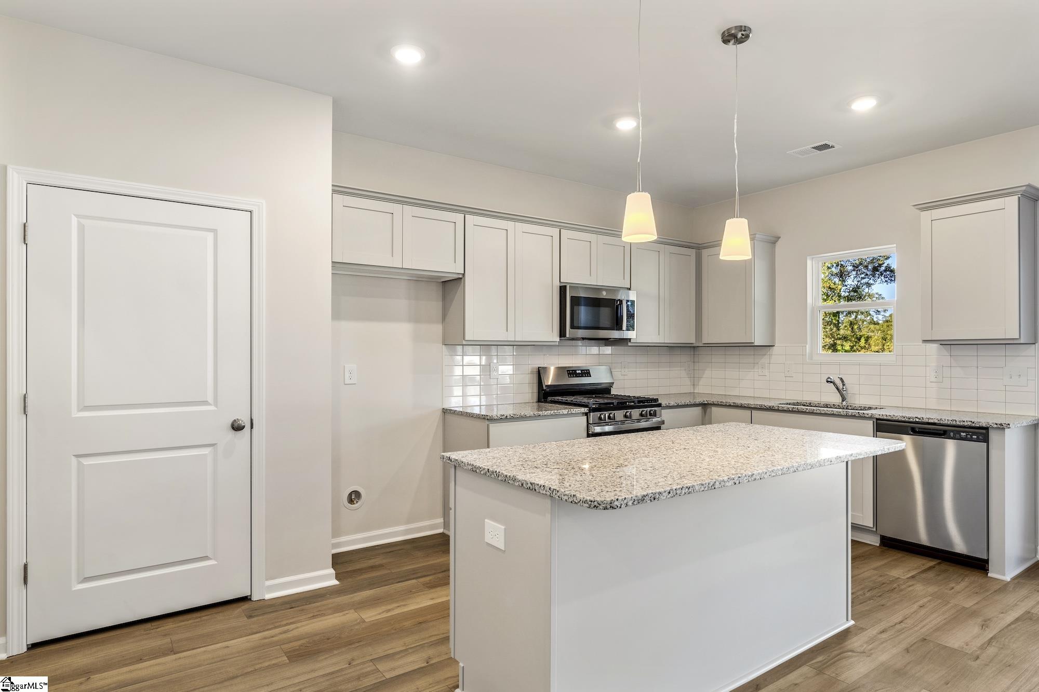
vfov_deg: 61.9
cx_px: 520
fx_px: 577
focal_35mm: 20
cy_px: 346
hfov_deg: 84.0
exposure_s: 1/3
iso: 400
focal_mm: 20
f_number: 6.3
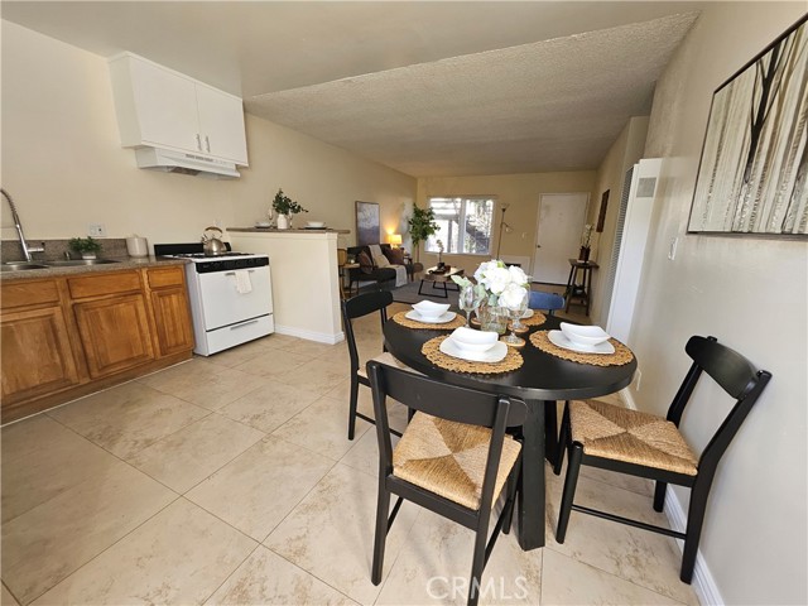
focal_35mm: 13
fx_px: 303
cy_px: 303
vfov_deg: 89.9
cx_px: 404
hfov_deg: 106.2
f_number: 2.2
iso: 100
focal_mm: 1.74
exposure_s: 1/60
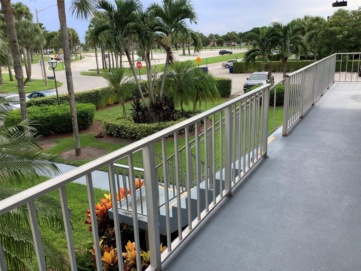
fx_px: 323
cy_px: 136
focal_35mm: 31
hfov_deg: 58.4
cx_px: 180
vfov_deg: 45.4
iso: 25
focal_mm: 3.3
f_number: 2.4
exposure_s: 1/374
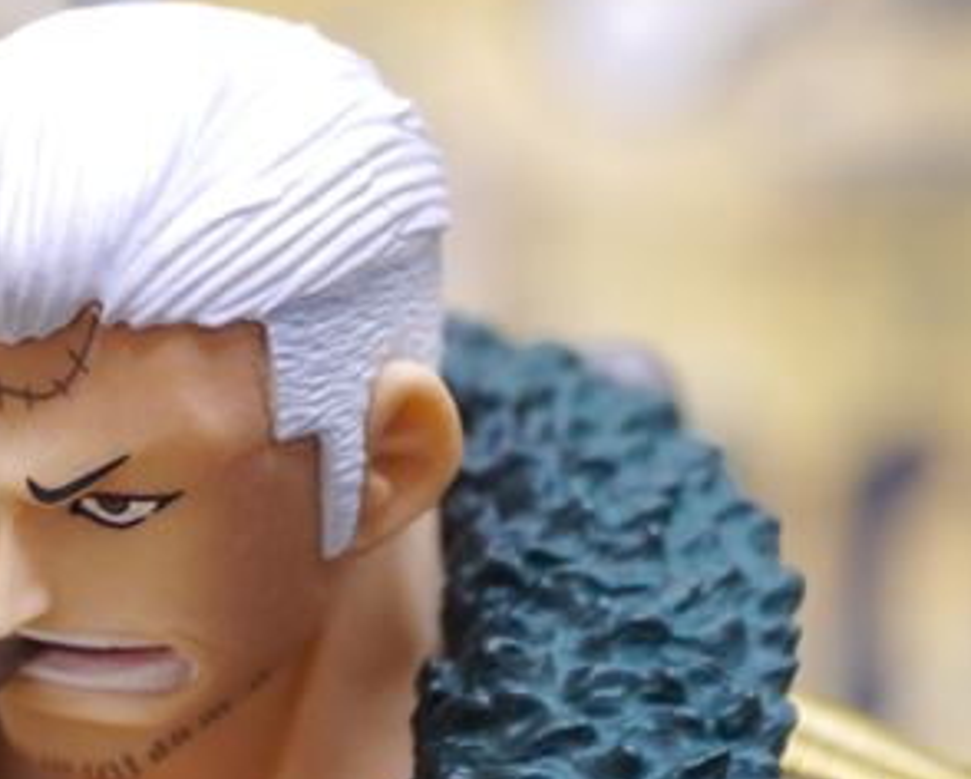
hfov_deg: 15.8
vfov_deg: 12.7
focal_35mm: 121
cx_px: 188
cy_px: 555
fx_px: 3482
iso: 1600
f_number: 5.6
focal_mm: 32
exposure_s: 1/15
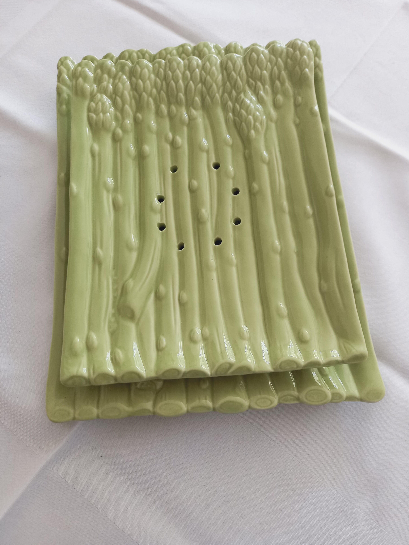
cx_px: 210
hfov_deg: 53.1
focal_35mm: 26
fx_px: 410
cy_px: 276
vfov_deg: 67.3
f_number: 1.8
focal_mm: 4.65
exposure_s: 1/49
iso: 320
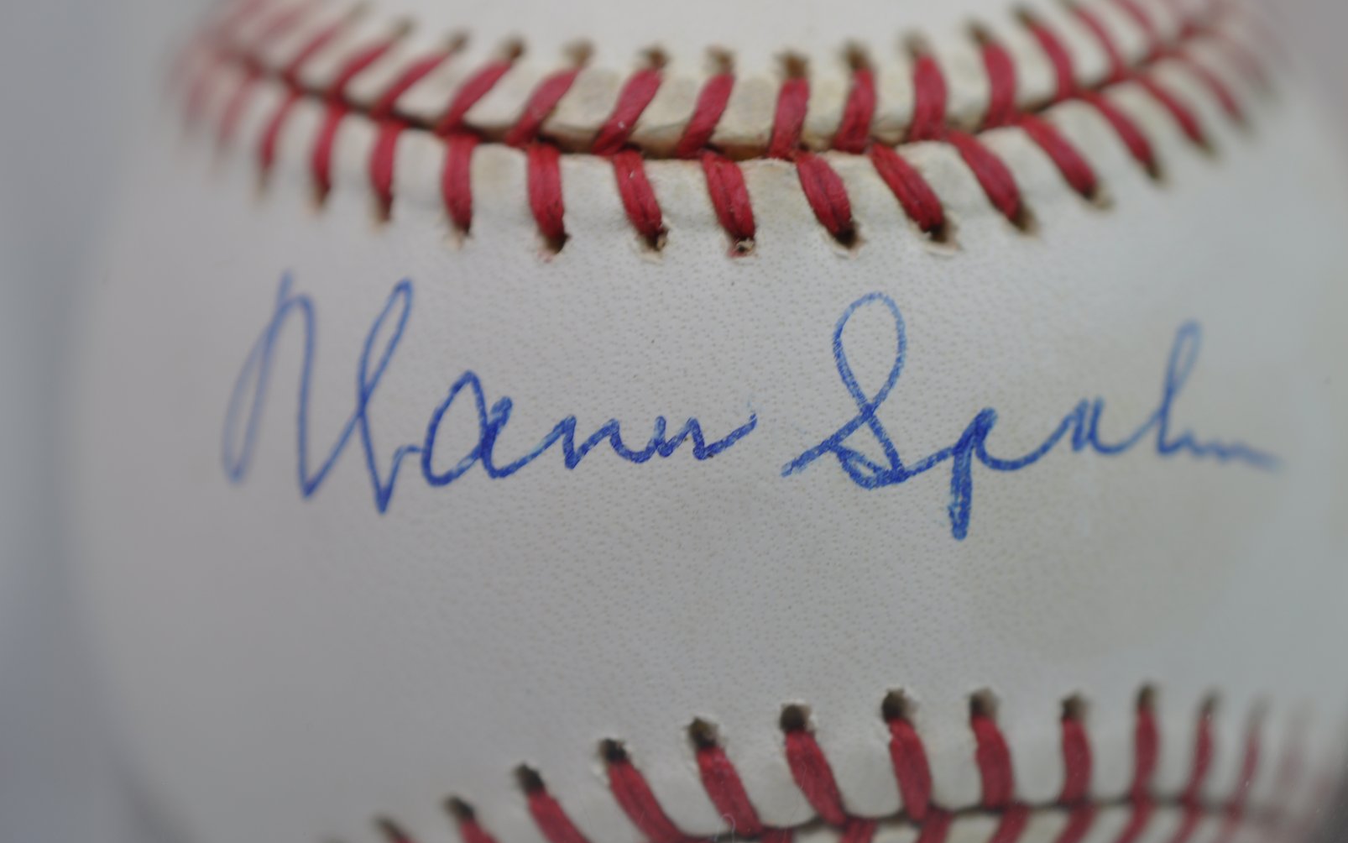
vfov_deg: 20.0
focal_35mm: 65
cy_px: 408
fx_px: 2388
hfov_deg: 31.5
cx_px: 704
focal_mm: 40
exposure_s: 1/60
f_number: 4
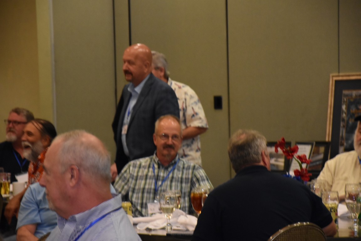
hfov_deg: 13.0
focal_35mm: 158
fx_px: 1579
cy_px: 120
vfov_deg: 8.7
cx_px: 180
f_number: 5.6
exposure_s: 1/60
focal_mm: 105
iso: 2800
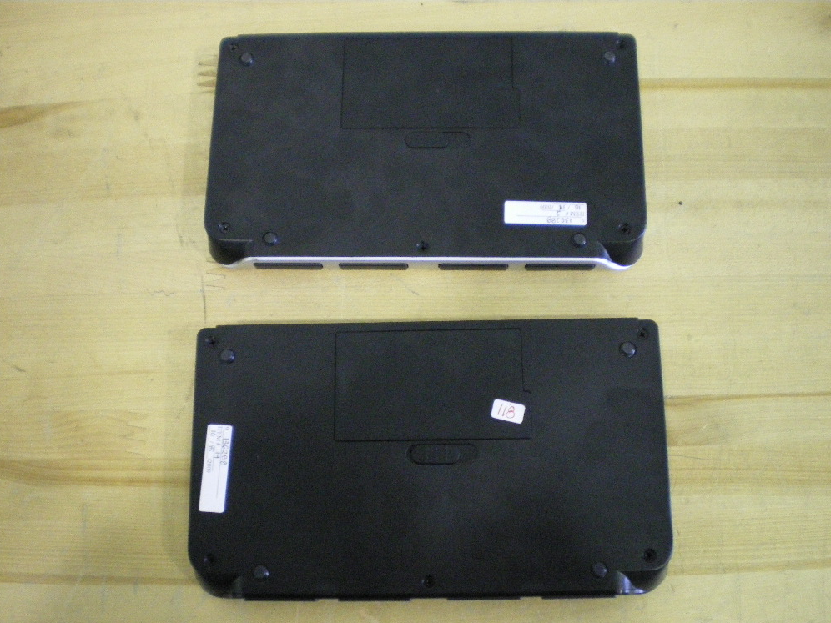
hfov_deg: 50.1
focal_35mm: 37
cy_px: 319
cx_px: 418
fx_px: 888
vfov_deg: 38.7
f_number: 3.1
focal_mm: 6.3
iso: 800
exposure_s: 1/60
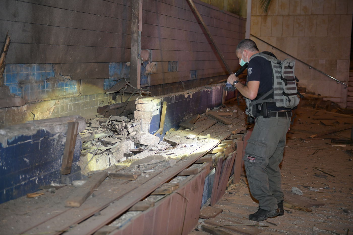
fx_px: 510
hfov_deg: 38.2
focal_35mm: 52
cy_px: 118
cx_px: 176
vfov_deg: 26.0
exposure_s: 1/160
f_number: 2.8
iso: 4000
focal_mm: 52
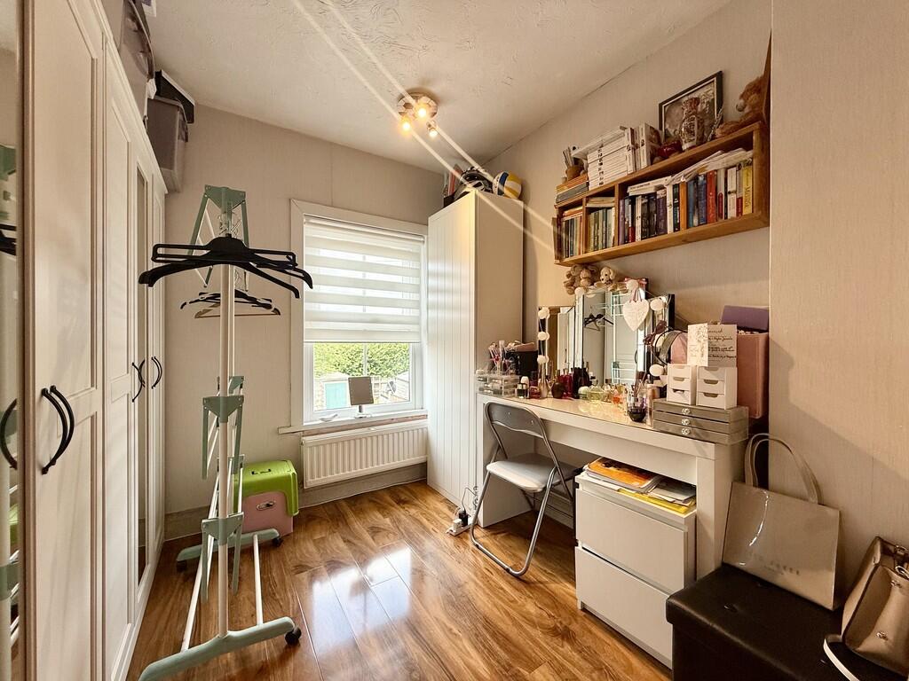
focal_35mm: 14
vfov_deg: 85.7
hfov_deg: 102.1
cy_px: 340
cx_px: 454
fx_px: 368
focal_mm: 2.22
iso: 64
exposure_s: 1/137
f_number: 2.2
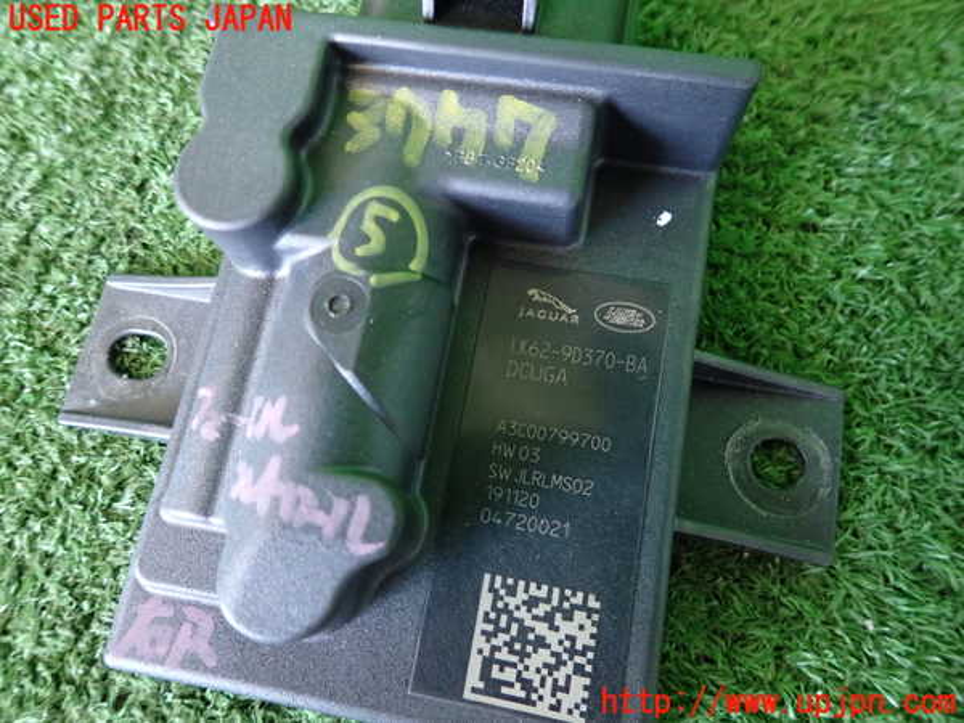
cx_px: 482
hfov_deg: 69.4
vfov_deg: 54.9
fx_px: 696
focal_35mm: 25
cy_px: 362
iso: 500
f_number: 2
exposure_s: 1/30
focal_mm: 4.5
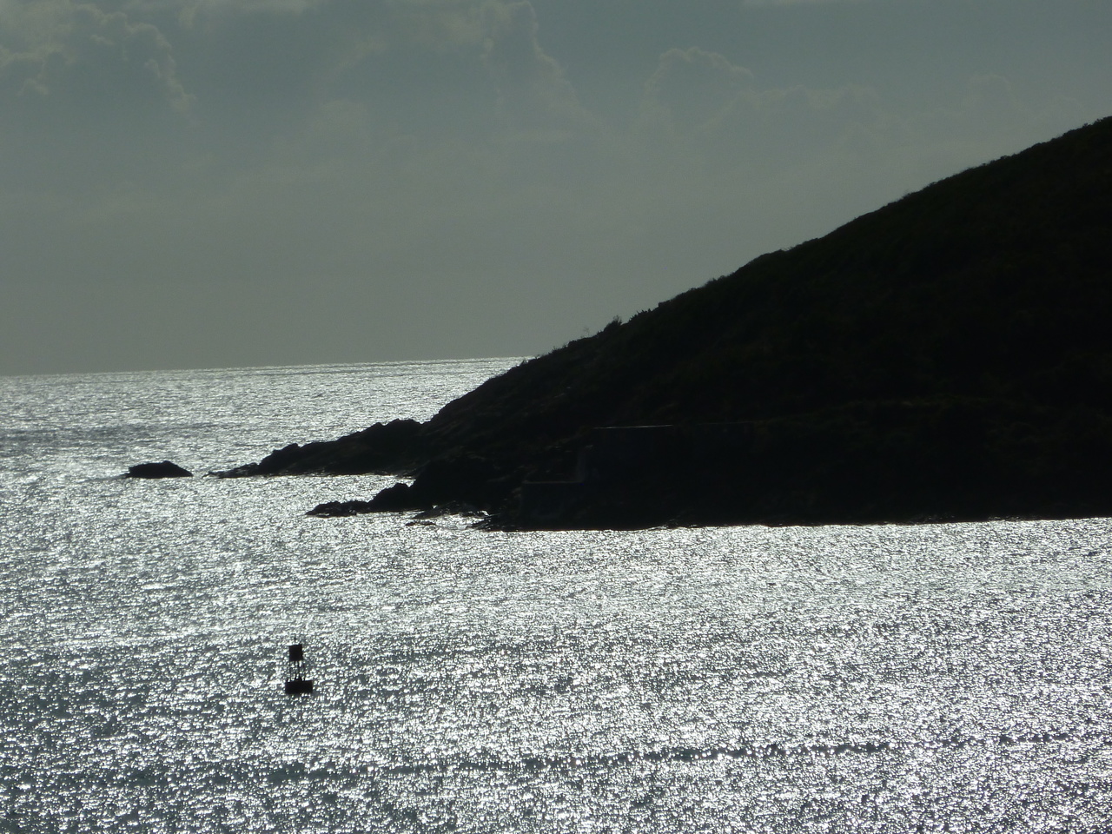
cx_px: 556
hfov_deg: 7.9
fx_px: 8031
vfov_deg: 5.9
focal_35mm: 250
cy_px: 417
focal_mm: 36
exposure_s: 1/500
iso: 80
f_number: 18
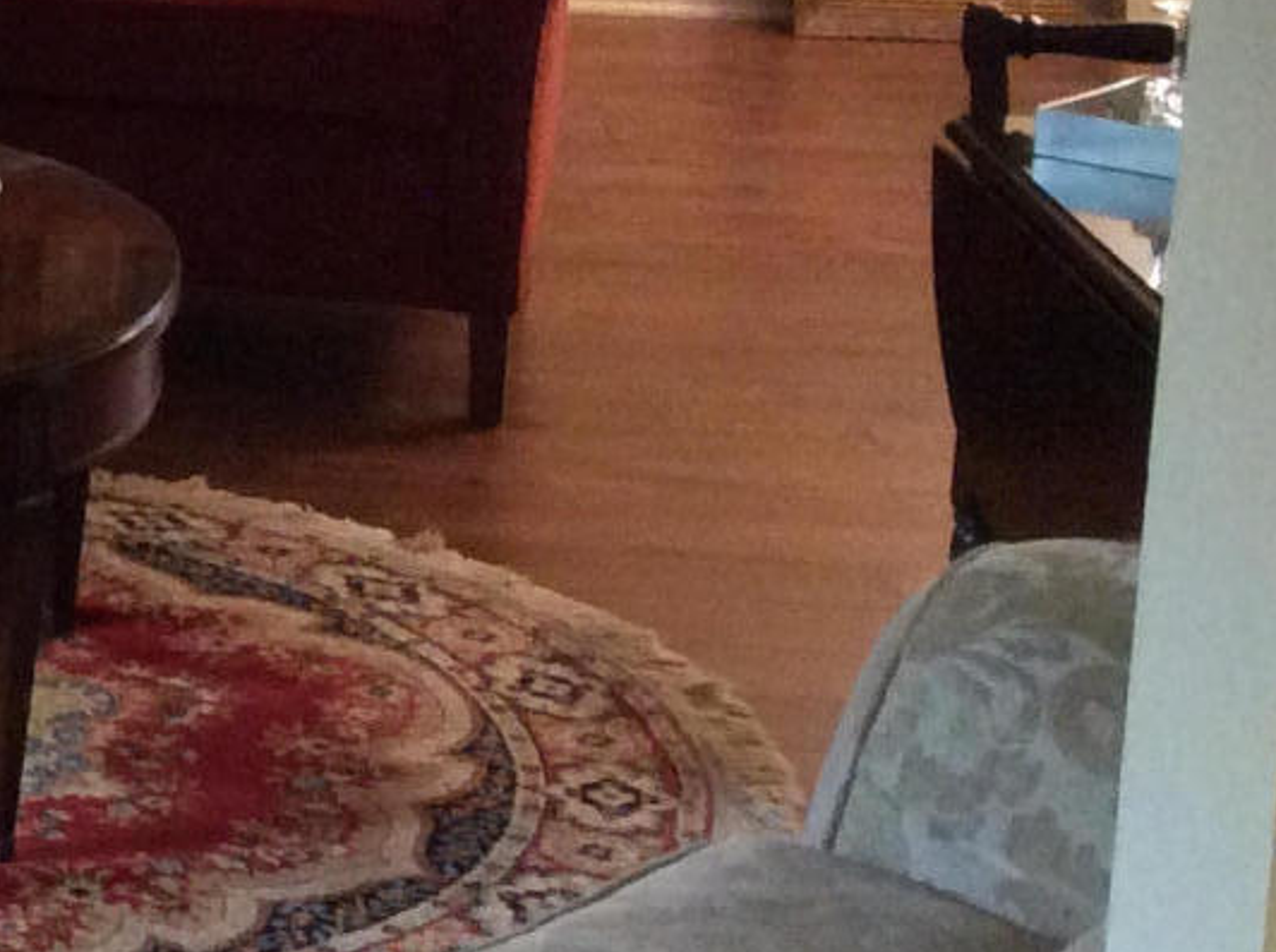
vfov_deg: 11.8
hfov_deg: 14.1
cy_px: -8
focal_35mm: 124
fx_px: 4563
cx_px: -1019
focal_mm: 3.3
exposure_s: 1/24
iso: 250
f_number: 2.4
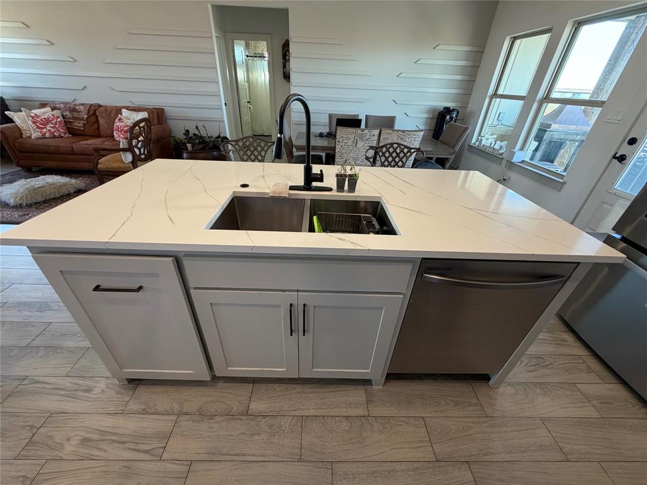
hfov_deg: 102.1
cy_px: 242
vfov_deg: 85.7
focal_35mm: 14
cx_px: 324
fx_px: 262
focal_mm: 2.22
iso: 250
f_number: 2.2
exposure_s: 1/120
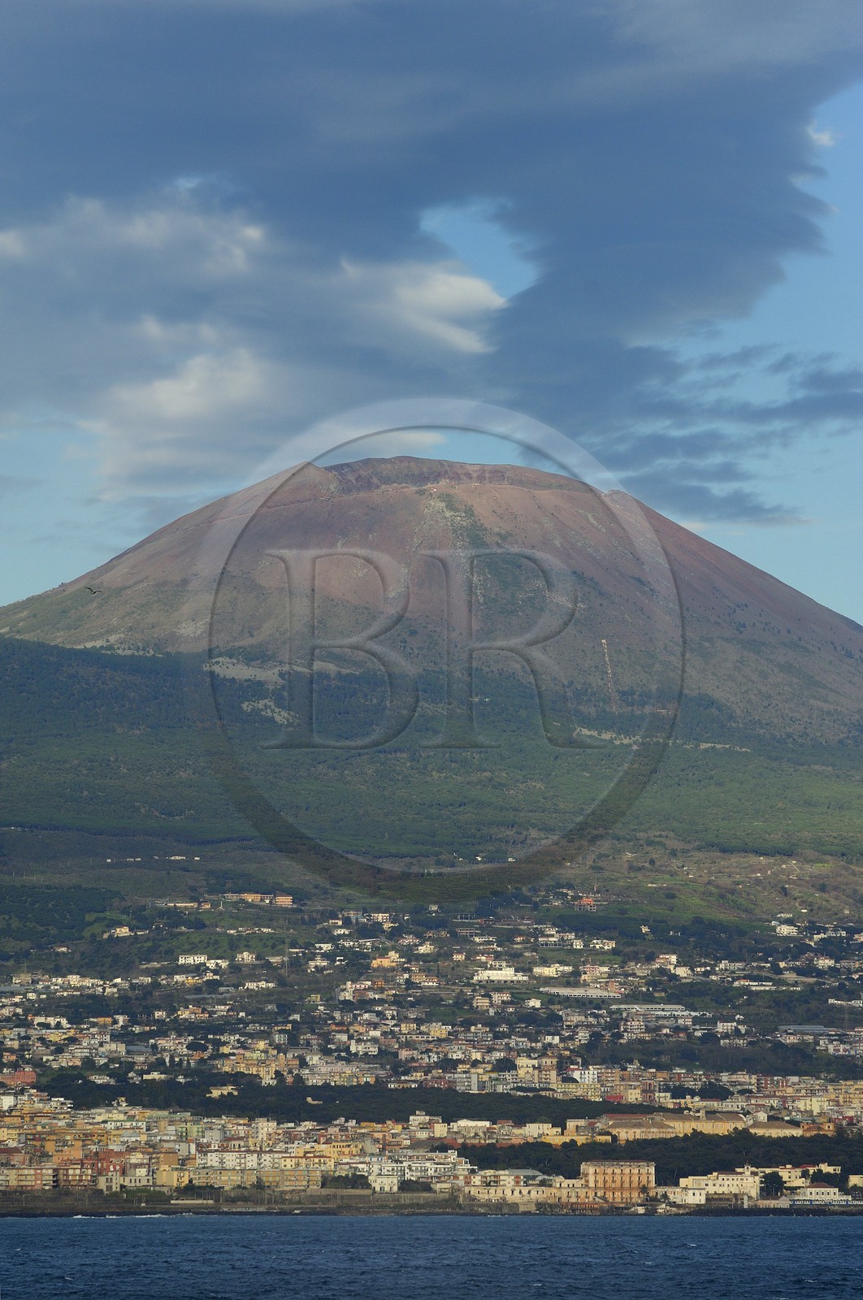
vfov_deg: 10.2
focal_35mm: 202
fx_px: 7303
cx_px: 432
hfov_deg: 6.8
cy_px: 650
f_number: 8
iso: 200
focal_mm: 135
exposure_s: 1/350
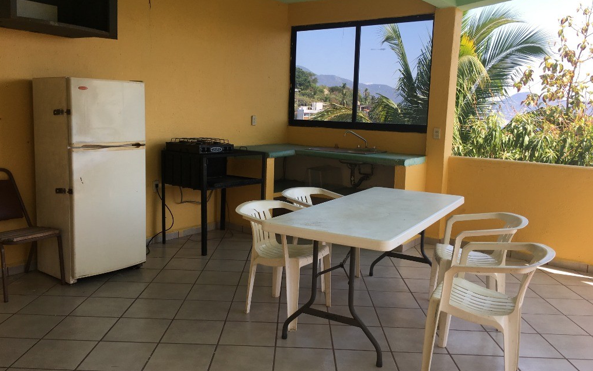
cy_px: 174
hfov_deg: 61.2
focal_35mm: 31
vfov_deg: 40.6
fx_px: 501
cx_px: 296
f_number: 2.2
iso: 25
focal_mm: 4.15
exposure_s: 1/469
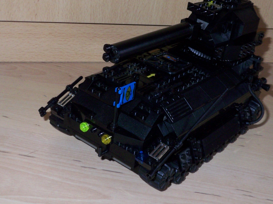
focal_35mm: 63
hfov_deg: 30.5
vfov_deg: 23.3
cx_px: 179
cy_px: 89
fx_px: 497
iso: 125
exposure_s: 1/60
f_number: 3.9
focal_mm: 6.4
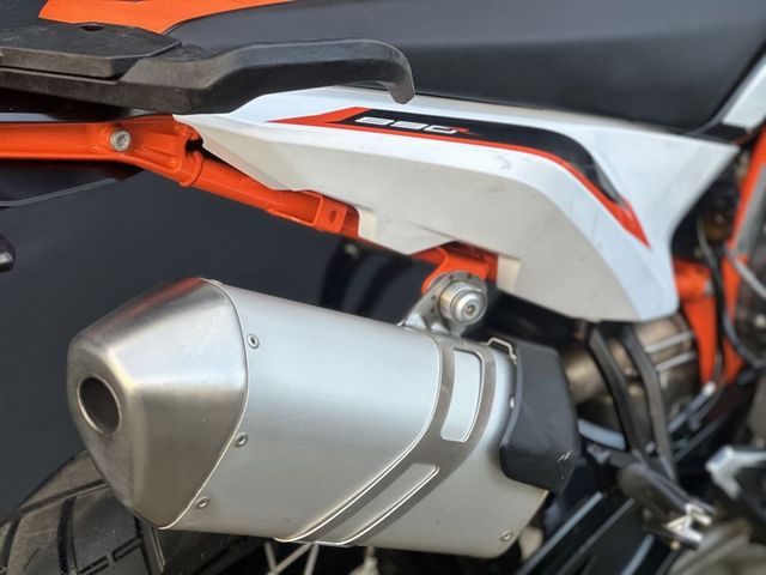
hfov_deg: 25.3
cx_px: 383
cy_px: 288
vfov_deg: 19.1
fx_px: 1704
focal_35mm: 77
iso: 125
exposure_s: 1/121
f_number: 2.8
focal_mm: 9
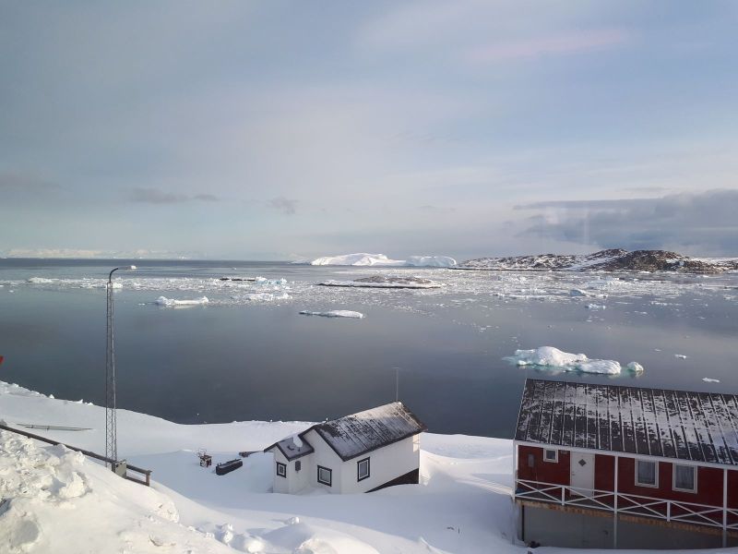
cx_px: 369
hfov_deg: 65.3
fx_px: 576
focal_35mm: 27
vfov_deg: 51.4
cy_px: 277
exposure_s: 1/627
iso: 40
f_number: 1.9
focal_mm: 3.6
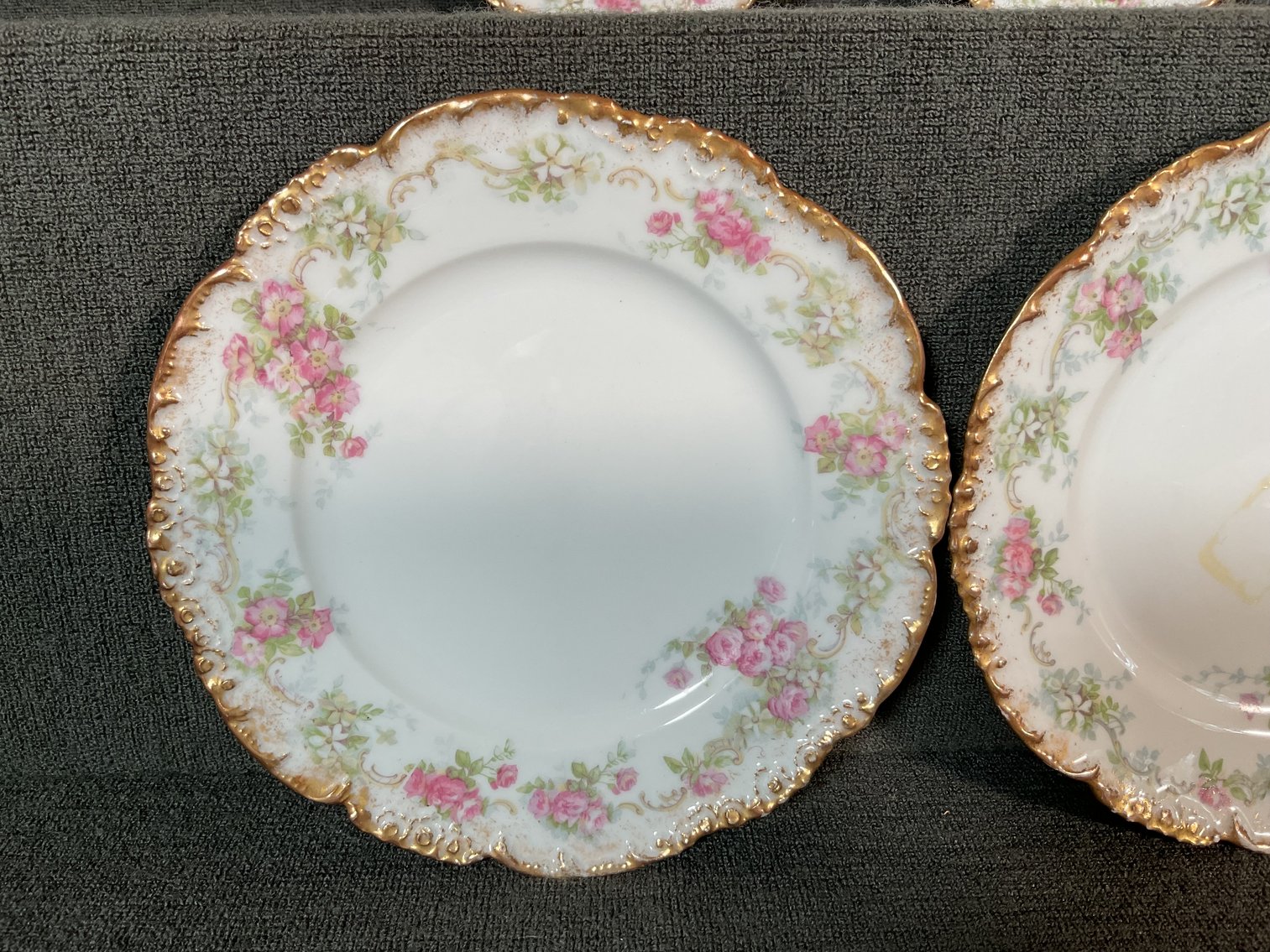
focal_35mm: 29
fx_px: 1064
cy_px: 476
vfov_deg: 48.2
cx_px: 635
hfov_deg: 61.7
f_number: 1.8
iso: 32
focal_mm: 3
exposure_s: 1/60
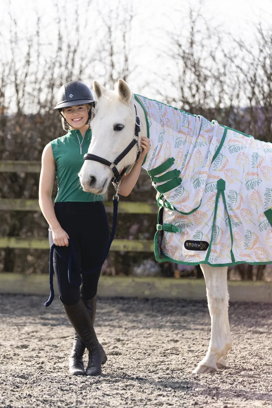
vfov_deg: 14.9
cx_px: 136
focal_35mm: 138
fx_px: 1561
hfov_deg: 10.0
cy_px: 204
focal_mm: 138
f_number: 3.5
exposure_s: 1/800
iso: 200
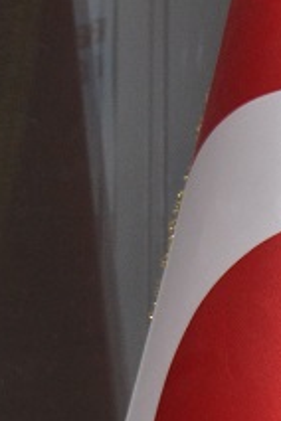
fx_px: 6498
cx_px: -376
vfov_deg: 3.7
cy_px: 408
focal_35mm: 555
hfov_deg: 2.5
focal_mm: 80
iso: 800
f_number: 5.3
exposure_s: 1/60
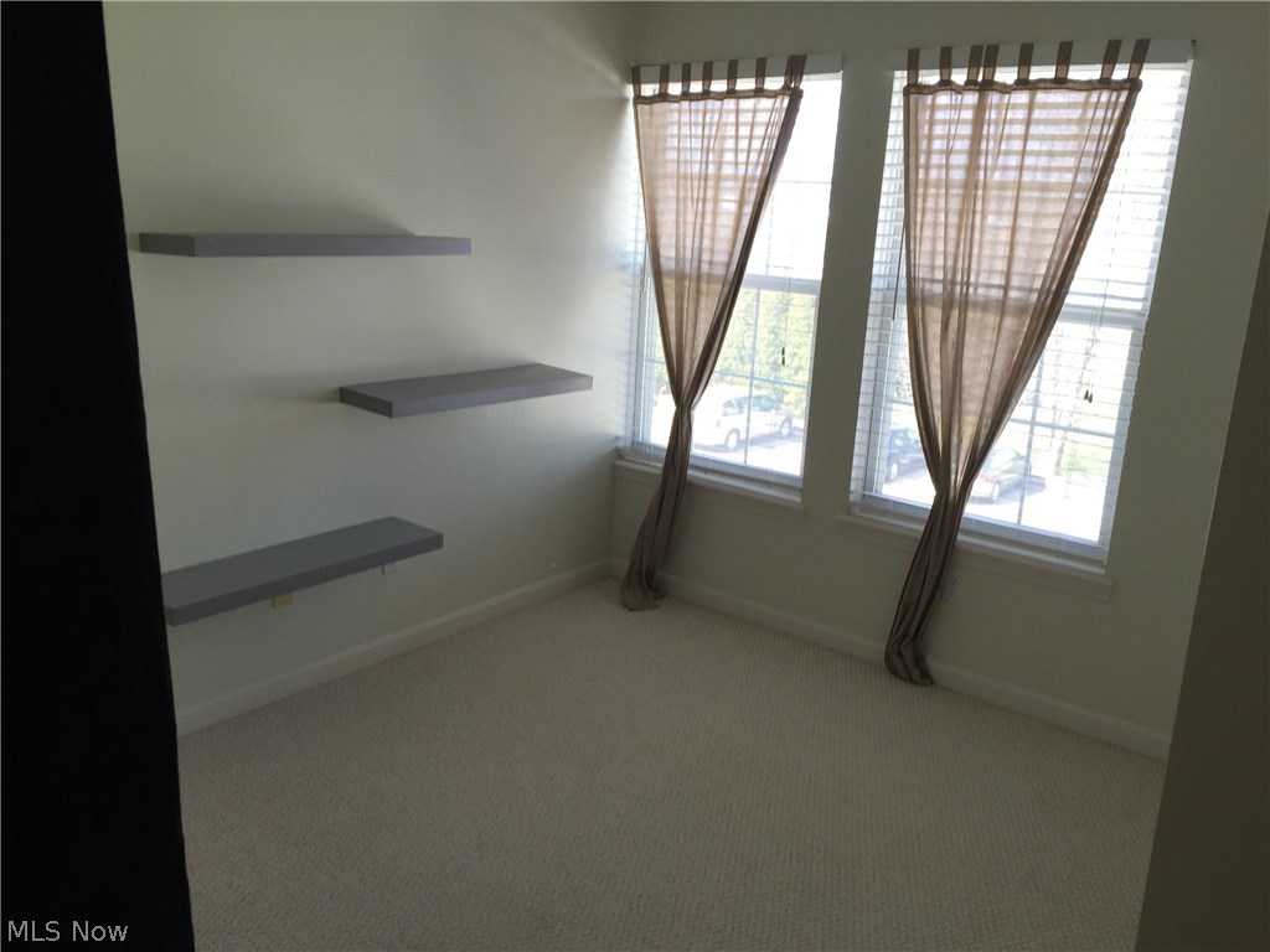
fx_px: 1064
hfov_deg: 61.7
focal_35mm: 29
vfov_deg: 48.2
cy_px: 476
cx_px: 635
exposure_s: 1/120
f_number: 2.2
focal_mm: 4.15
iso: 40
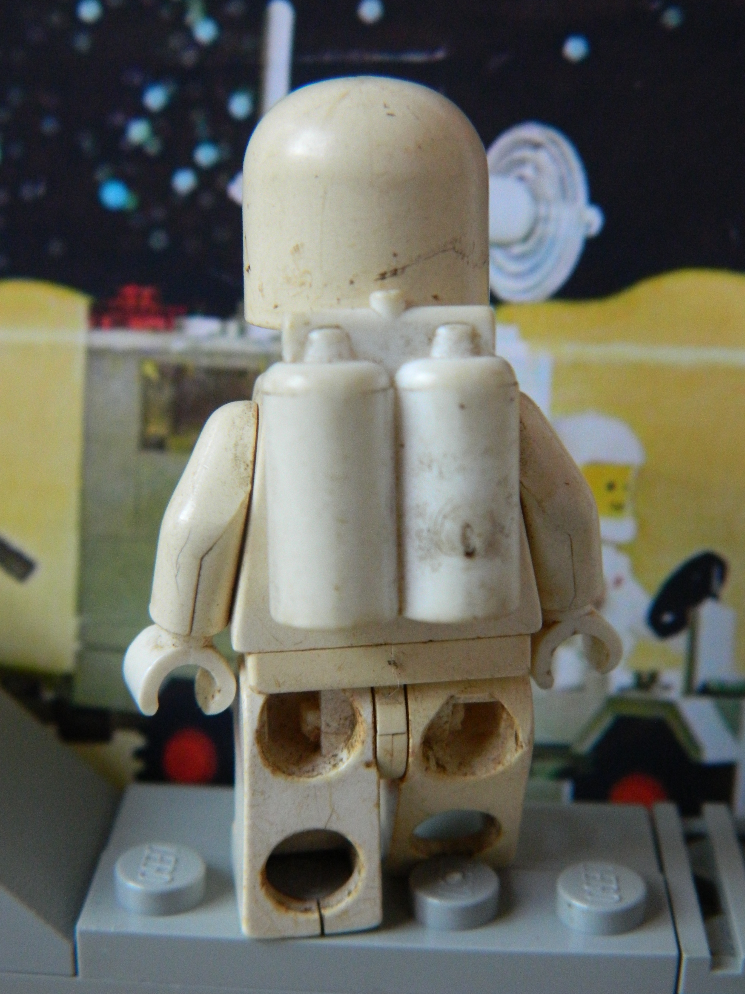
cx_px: 372
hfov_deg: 25.7
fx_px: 1636
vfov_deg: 33.8
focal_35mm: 57
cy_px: 497
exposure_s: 1/50
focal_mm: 10.2
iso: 400
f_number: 3.8
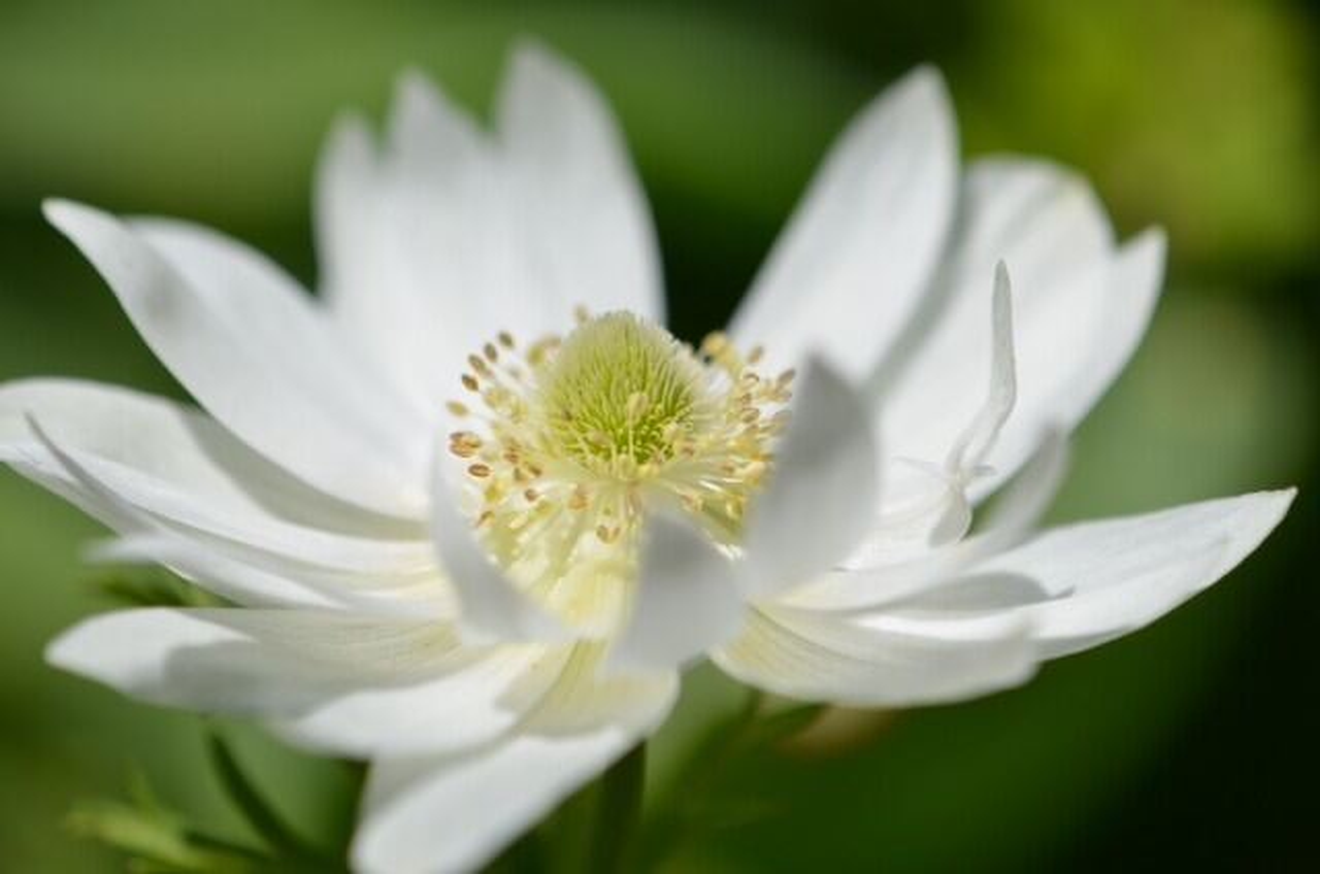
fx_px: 4666
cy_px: 437
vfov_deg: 10.7
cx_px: 660
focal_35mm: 128
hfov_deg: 16.1
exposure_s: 1/1600
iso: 125
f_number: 5.6
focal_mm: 85
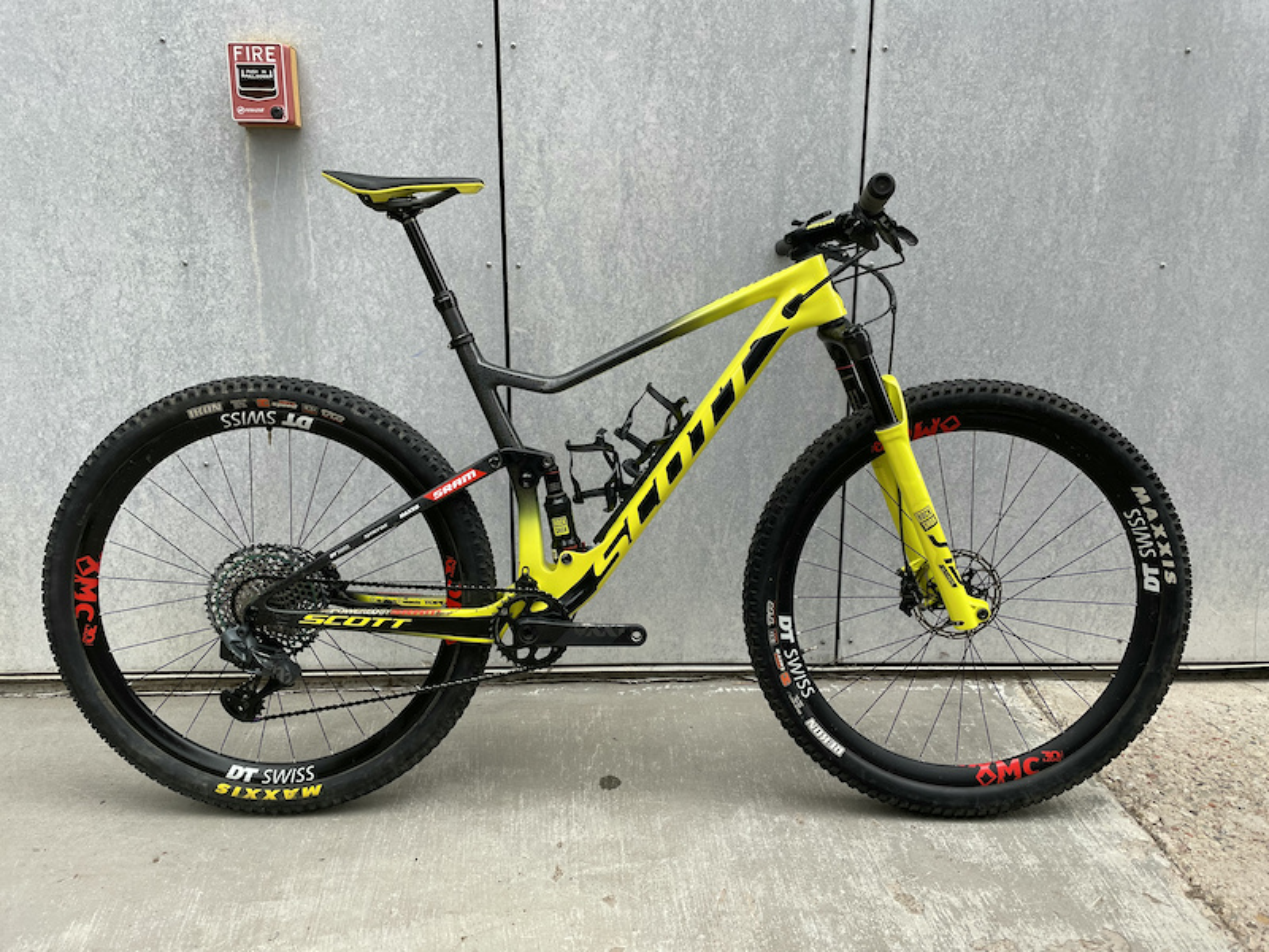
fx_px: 953
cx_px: 634
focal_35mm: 26
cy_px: 476
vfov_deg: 53.1
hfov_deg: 67.3
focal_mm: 4.2
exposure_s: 1/267
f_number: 1.6
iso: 32
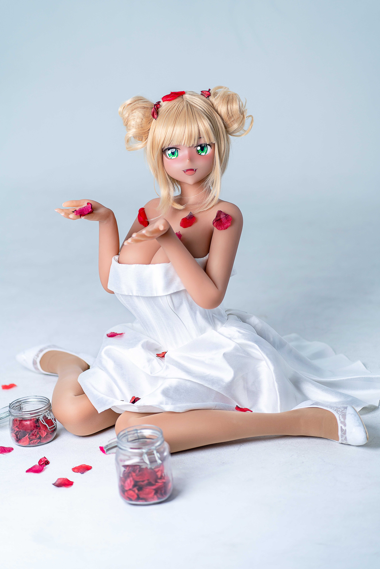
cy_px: 284
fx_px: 1345
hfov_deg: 16.1
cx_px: 190
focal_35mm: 85
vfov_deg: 23.9
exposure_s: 1/100
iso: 100
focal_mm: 85
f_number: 1.8
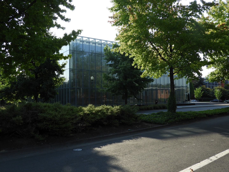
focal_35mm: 33
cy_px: 86
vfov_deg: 42.9
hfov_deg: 55.4
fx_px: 218
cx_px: 114
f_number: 3.6
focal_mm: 5.9
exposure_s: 1/400
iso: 100
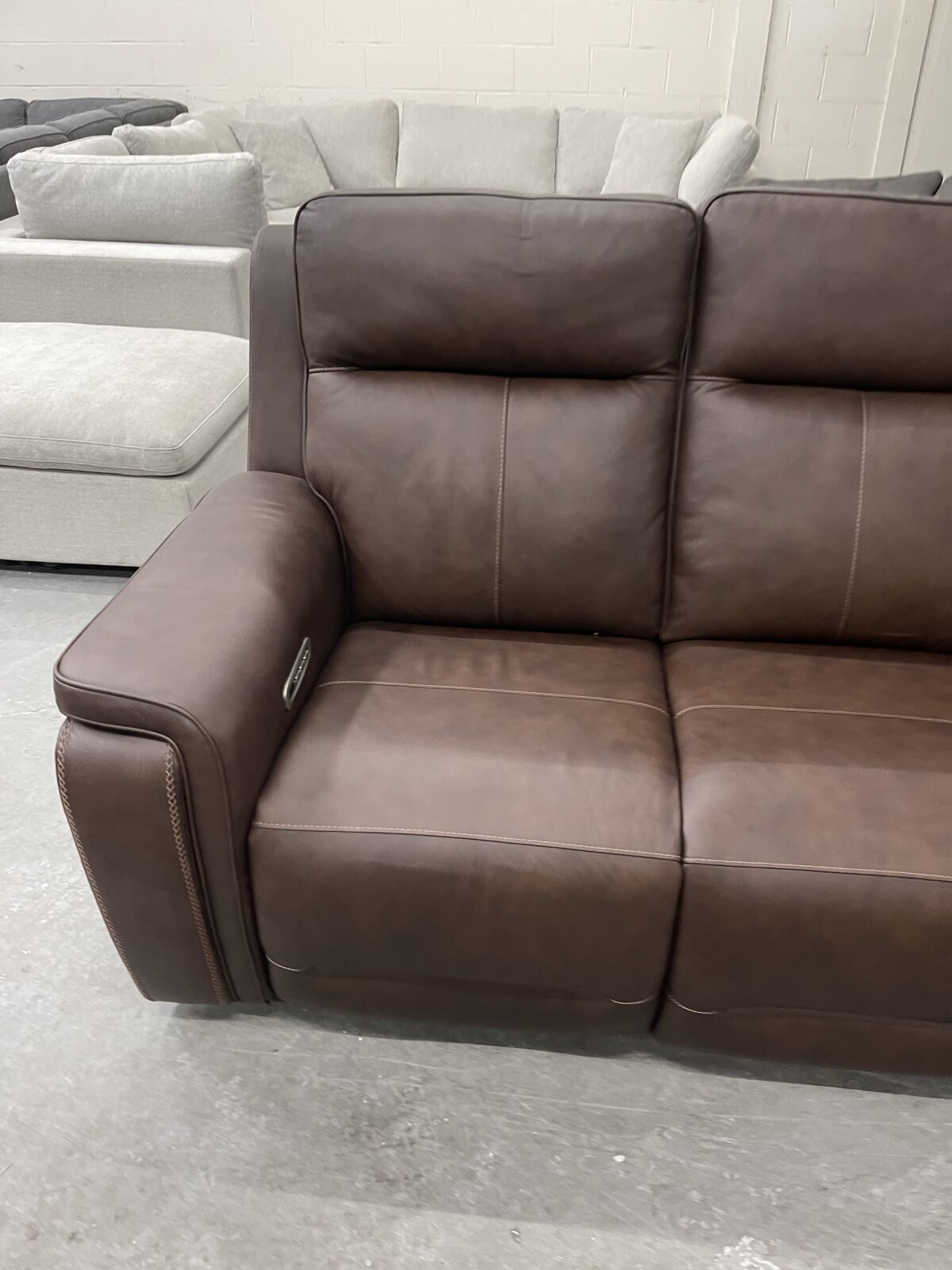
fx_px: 917
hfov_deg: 54.9
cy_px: 635
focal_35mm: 25
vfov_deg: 69.4
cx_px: 476
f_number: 1.6
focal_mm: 5.1
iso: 250
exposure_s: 1/60
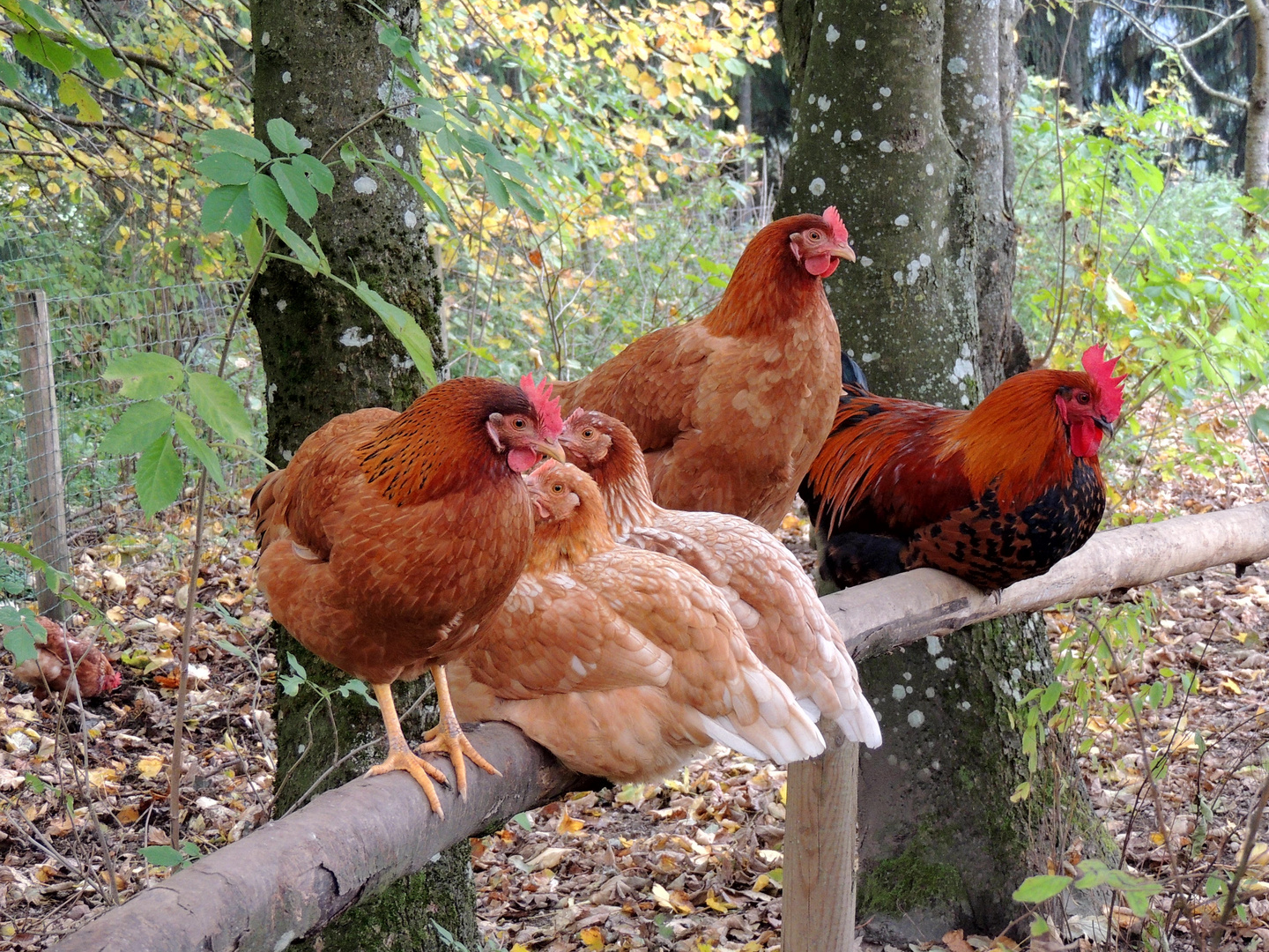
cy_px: 476
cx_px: 634
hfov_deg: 26.0
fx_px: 2749
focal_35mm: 75
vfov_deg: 19.6
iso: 320
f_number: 3.9
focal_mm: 13.3
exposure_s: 1/100
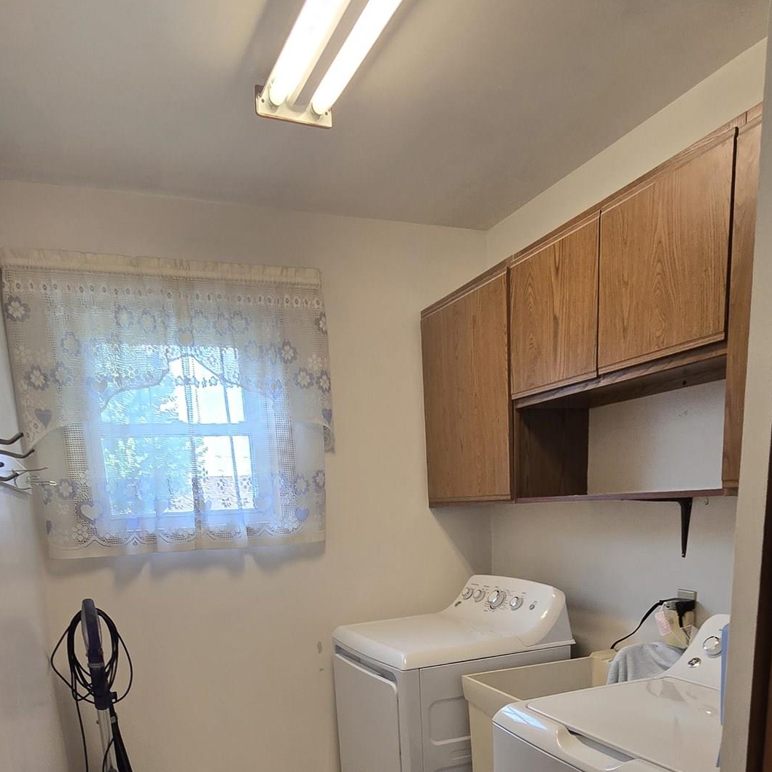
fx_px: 631
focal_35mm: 25
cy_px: 661
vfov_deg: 56.3
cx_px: 378
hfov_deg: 62.9
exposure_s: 1/60
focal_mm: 2.2
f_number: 2.2
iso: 200
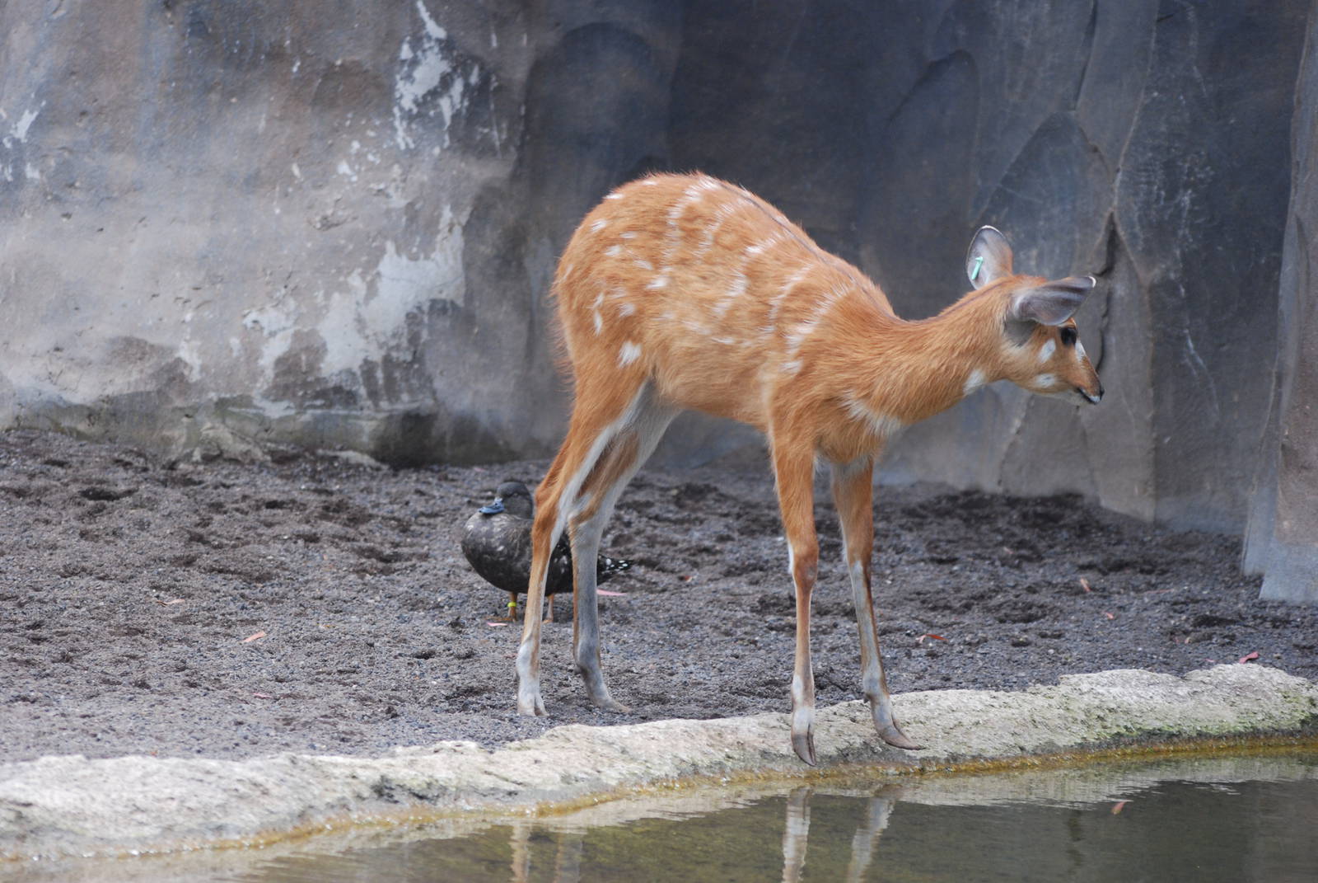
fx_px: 8247
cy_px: 442
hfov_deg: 9.1
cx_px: 659
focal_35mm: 225
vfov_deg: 6.1
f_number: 4.5
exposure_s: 1/500
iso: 400
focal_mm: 150
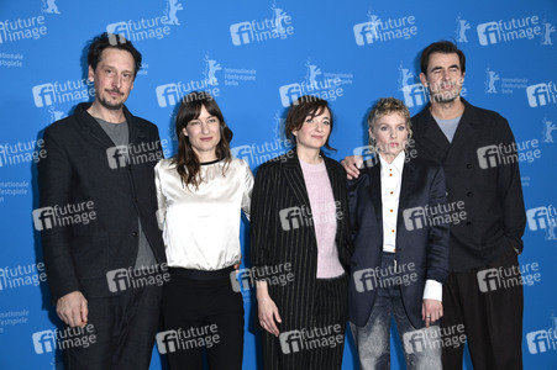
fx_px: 866
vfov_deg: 24.2
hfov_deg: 35.7
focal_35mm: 56
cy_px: 185
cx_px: 278
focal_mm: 56
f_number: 5.6
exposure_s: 1/250
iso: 800
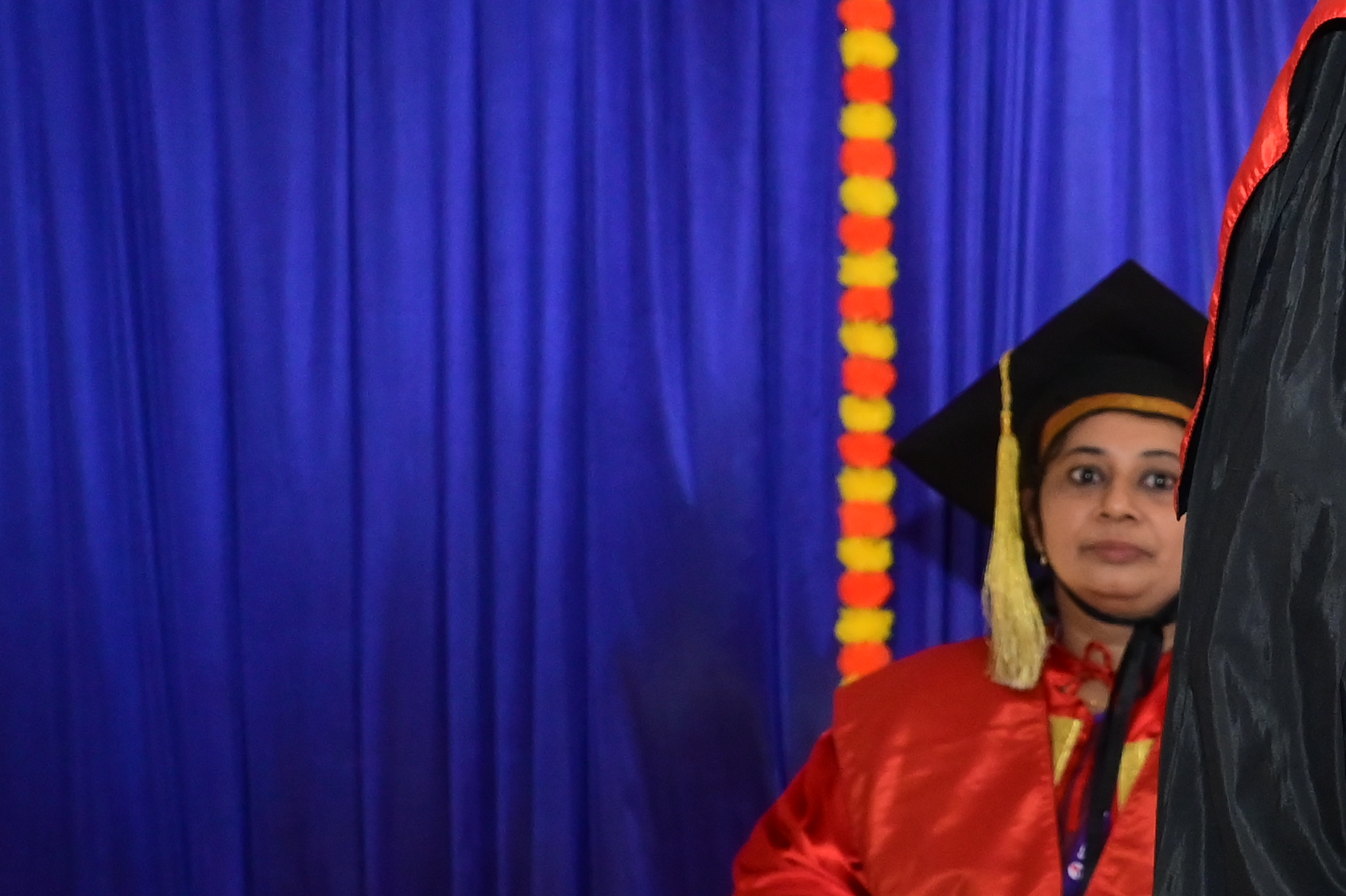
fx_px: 4671
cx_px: 2182
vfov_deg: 10.9
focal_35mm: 125
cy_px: 681
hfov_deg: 14.9
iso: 2500
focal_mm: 35
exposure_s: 1/125
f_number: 5.6
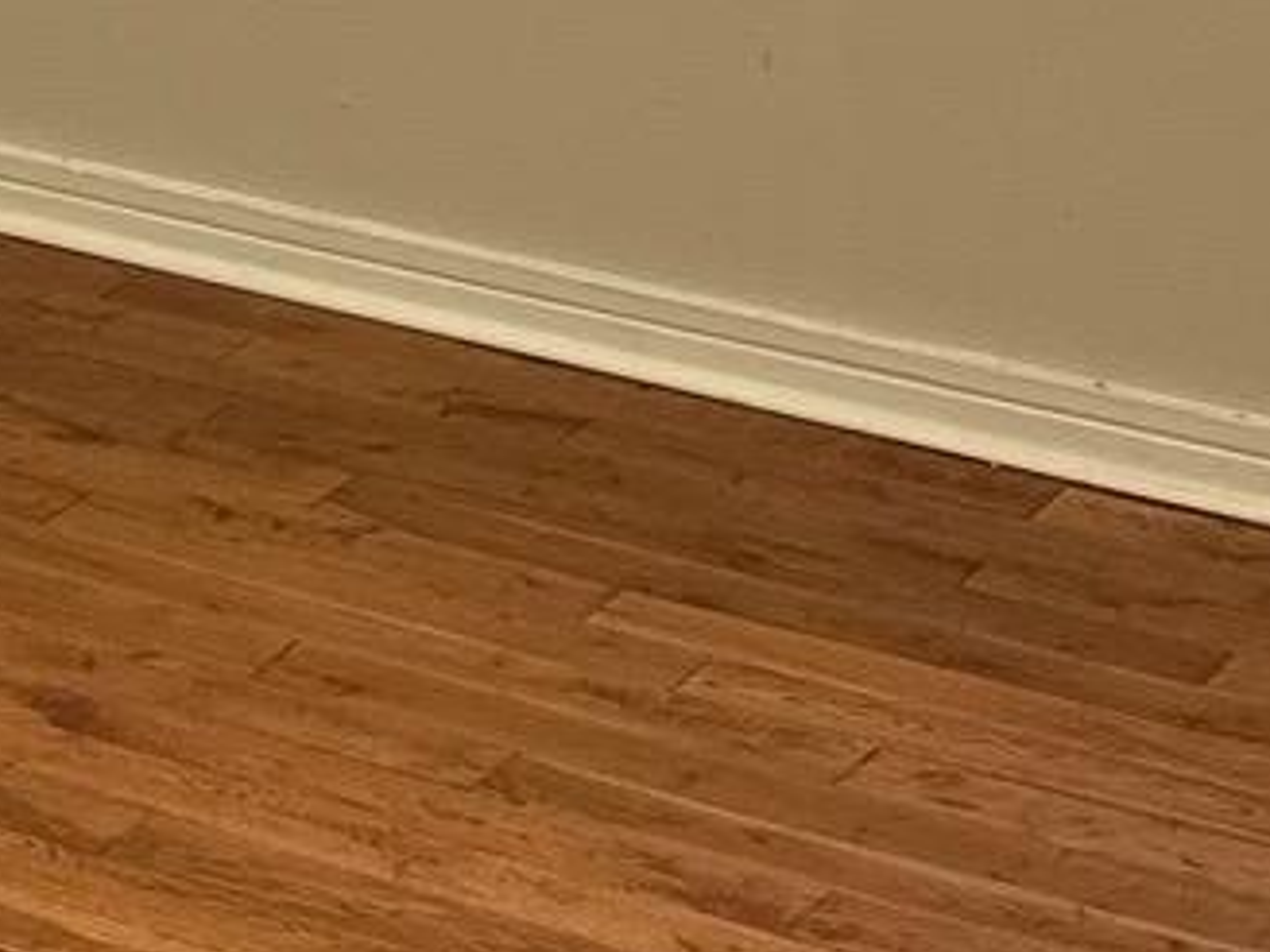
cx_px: -1394
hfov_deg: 11.6
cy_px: -1440
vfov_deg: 8.8
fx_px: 5503
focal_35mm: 150
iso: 125
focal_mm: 6.86
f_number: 1.78
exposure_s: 1/60
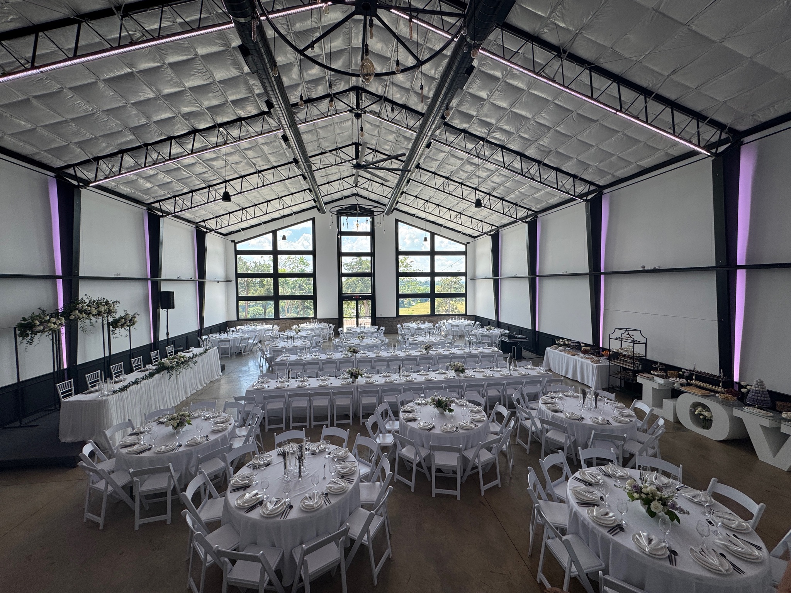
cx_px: 396
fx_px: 320
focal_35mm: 14
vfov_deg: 85.7
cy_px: 296
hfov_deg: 102.1
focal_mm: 2.22
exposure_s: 1/401
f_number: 2.2
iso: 64
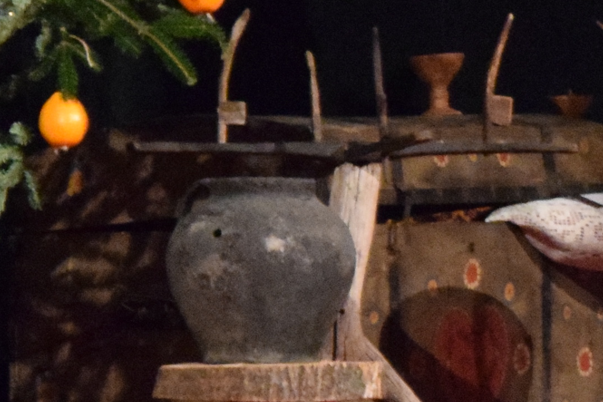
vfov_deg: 2.5
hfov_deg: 3.7
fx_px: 9194
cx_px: 1407
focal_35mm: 549
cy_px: -239
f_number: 7.1
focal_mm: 66
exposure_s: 1/50
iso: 6400
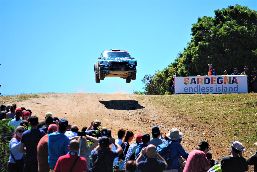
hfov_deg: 10.1
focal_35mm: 202
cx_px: 128
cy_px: 86
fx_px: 1447
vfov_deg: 6.8
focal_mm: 135
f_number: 5
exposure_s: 1/1000
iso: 180
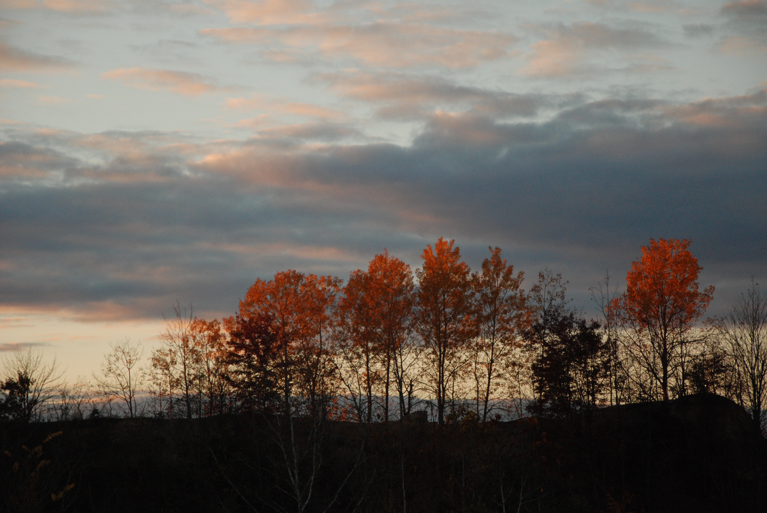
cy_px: 256
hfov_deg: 14.8
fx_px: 2944
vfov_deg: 10.0
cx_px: 384
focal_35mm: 138
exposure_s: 1/500
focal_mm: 92
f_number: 5.6
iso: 800
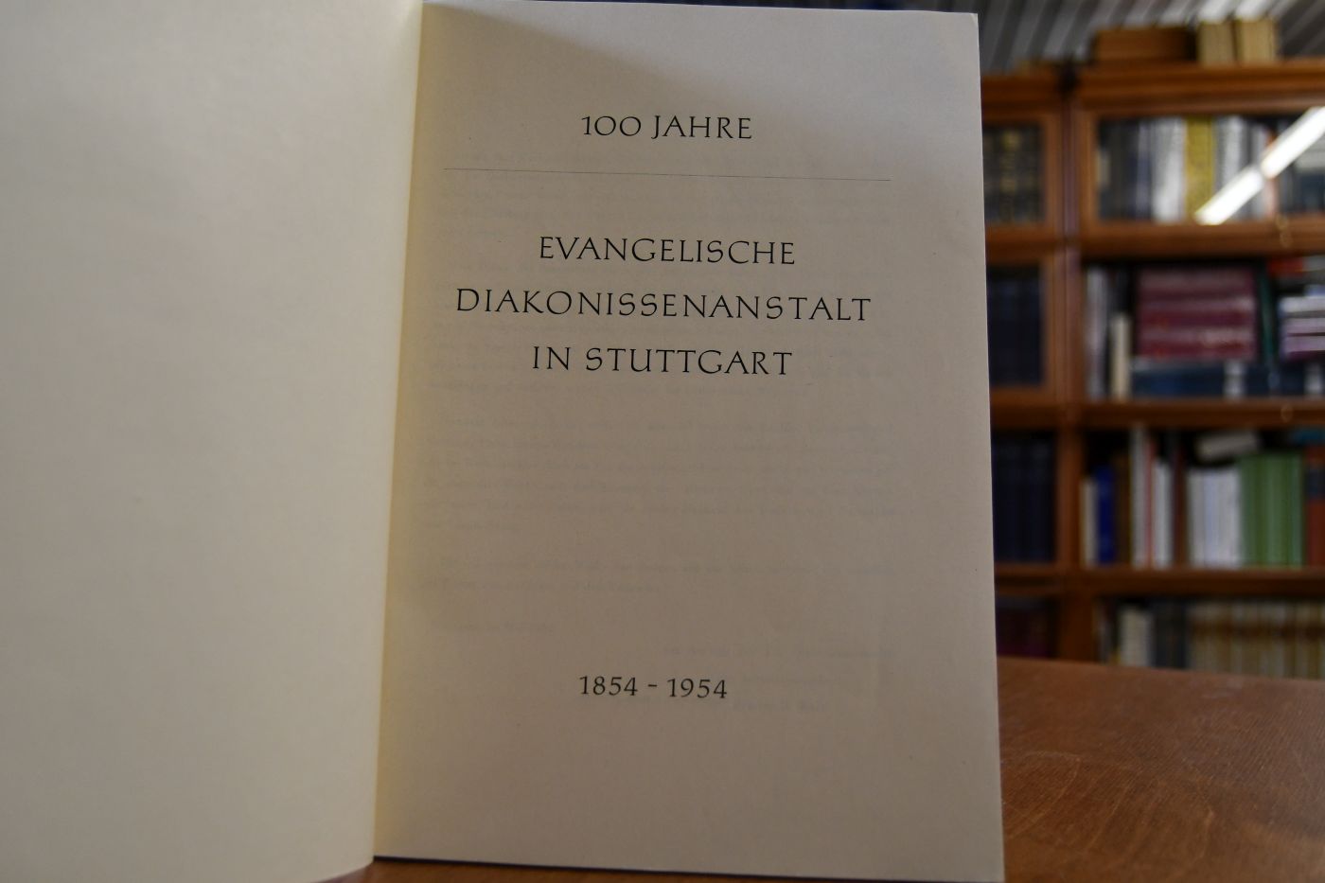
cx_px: 662
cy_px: 442
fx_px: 1251
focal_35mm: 34
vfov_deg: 38.9
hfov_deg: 55.8
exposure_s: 1/200
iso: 800
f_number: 3.8
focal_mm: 23
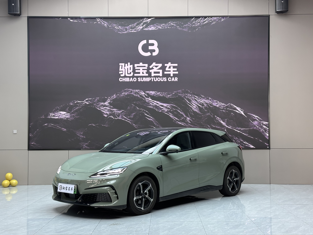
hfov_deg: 39.7
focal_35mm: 48
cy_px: 118
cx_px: 156
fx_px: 434
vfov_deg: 30.3
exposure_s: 1/100
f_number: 1.78
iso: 125
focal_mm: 6.86
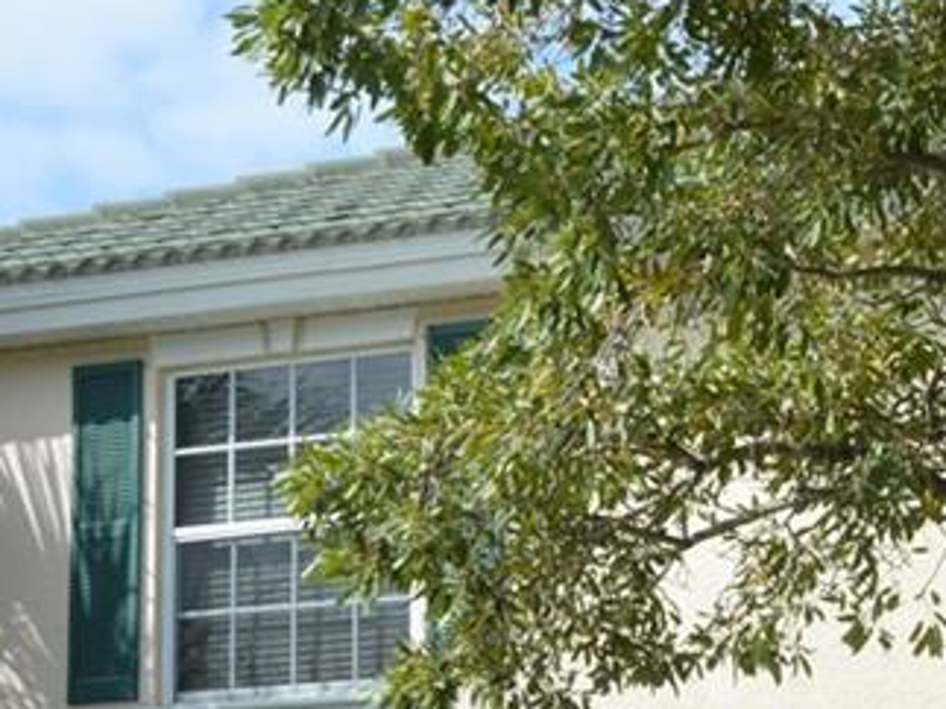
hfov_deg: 14.6
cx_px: 1333
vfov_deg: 11.4
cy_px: 820
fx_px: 3497
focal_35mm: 128
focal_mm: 28
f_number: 8
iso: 100
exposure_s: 1/250
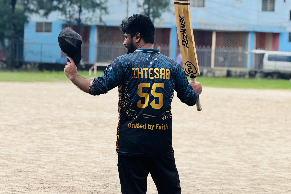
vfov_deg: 8.2
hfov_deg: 12.3
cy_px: 95
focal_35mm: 167
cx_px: 145
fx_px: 1350
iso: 50
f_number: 2.8
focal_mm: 15.66
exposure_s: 1/880
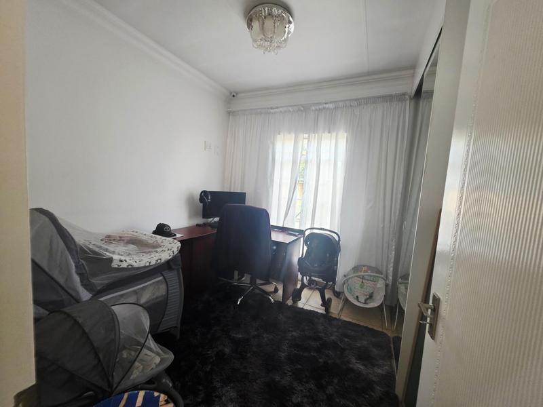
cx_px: 272
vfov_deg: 89.9
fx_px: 204
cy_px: 204
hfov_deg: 106.2
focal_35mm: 13
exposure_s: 1/50.3
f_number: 1.9
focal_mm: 2.2
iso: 250
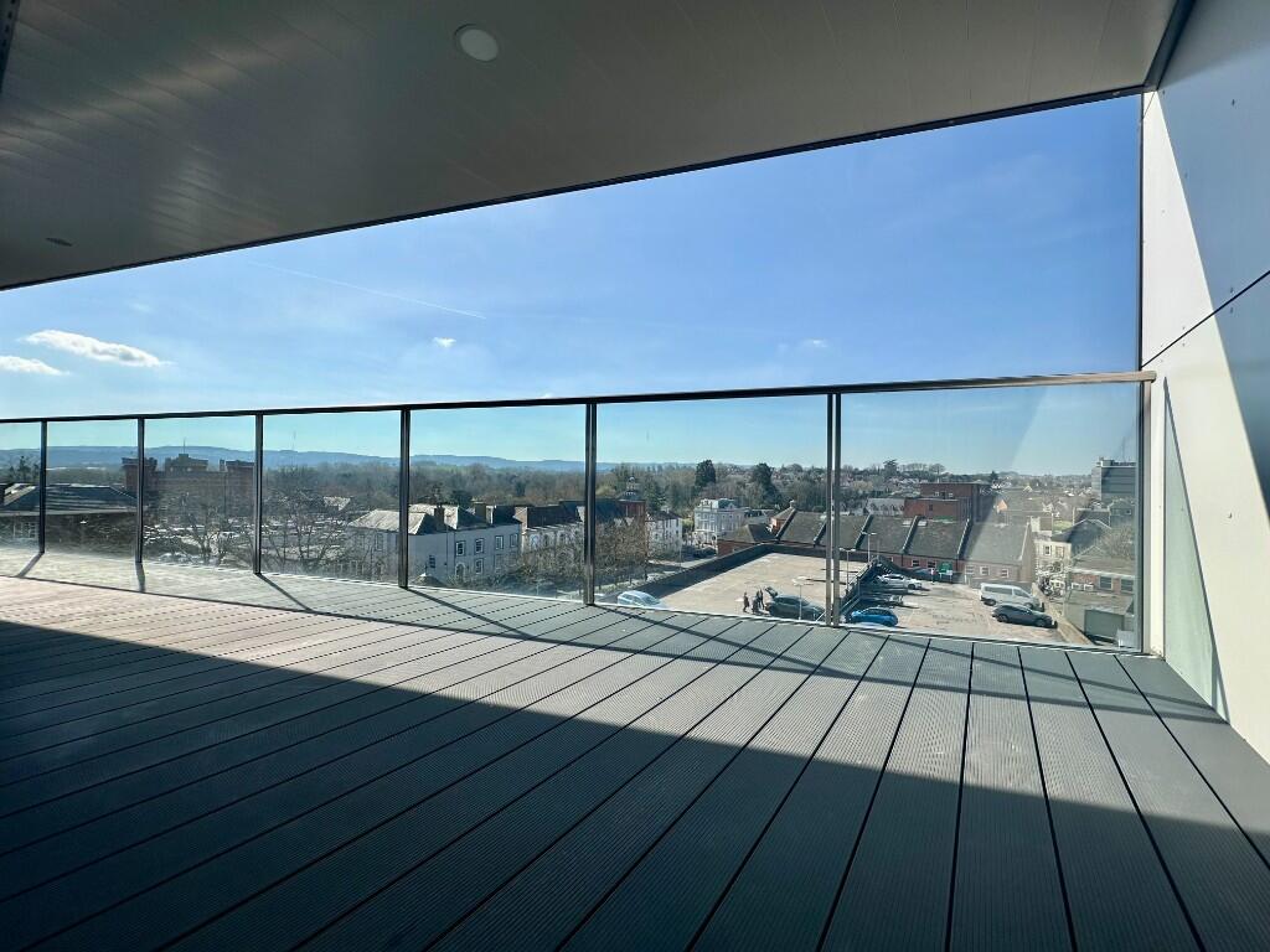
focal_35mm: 14
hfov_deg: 102.1
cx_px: 635
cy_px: 476
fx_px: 514
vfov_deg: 85.7
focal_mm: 2.22
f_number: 2.2
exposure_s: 1/2959
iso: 50
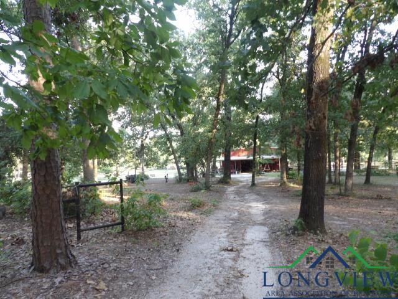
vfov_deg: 56.8
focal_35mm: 24
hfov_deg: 71.6
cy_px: 150
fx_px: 276
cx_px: 199
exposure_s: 1/33
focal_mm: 4.3
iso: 174
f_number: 3.2
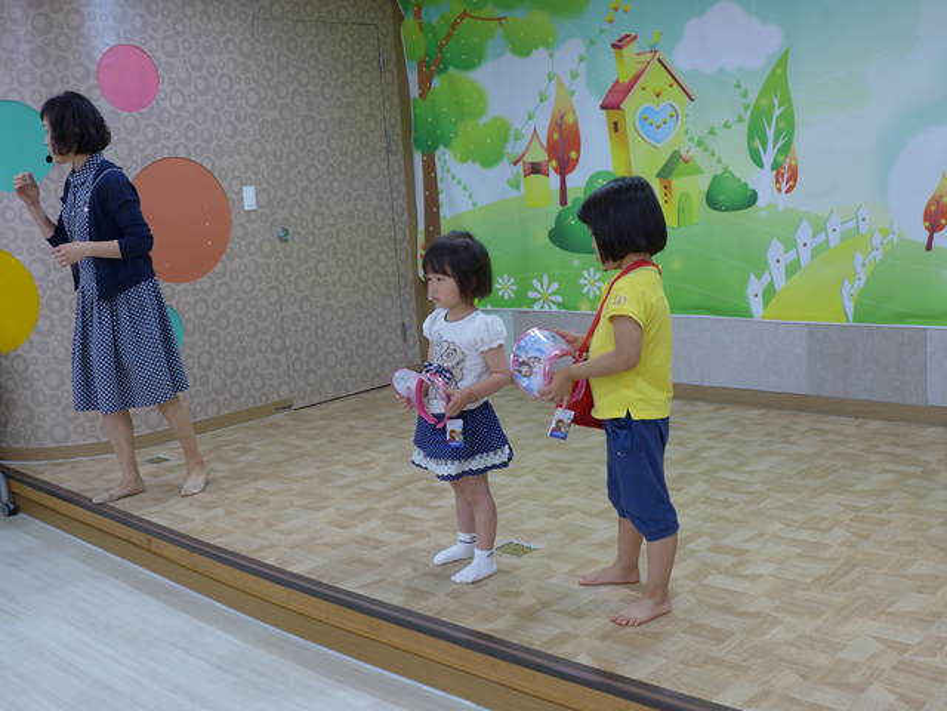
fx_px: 1094
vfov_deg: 36.0
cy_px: 356
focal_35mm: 40
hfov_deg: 46.8
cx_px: 474
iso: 125
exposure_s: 1/80
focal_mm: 7.9
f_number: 1.7
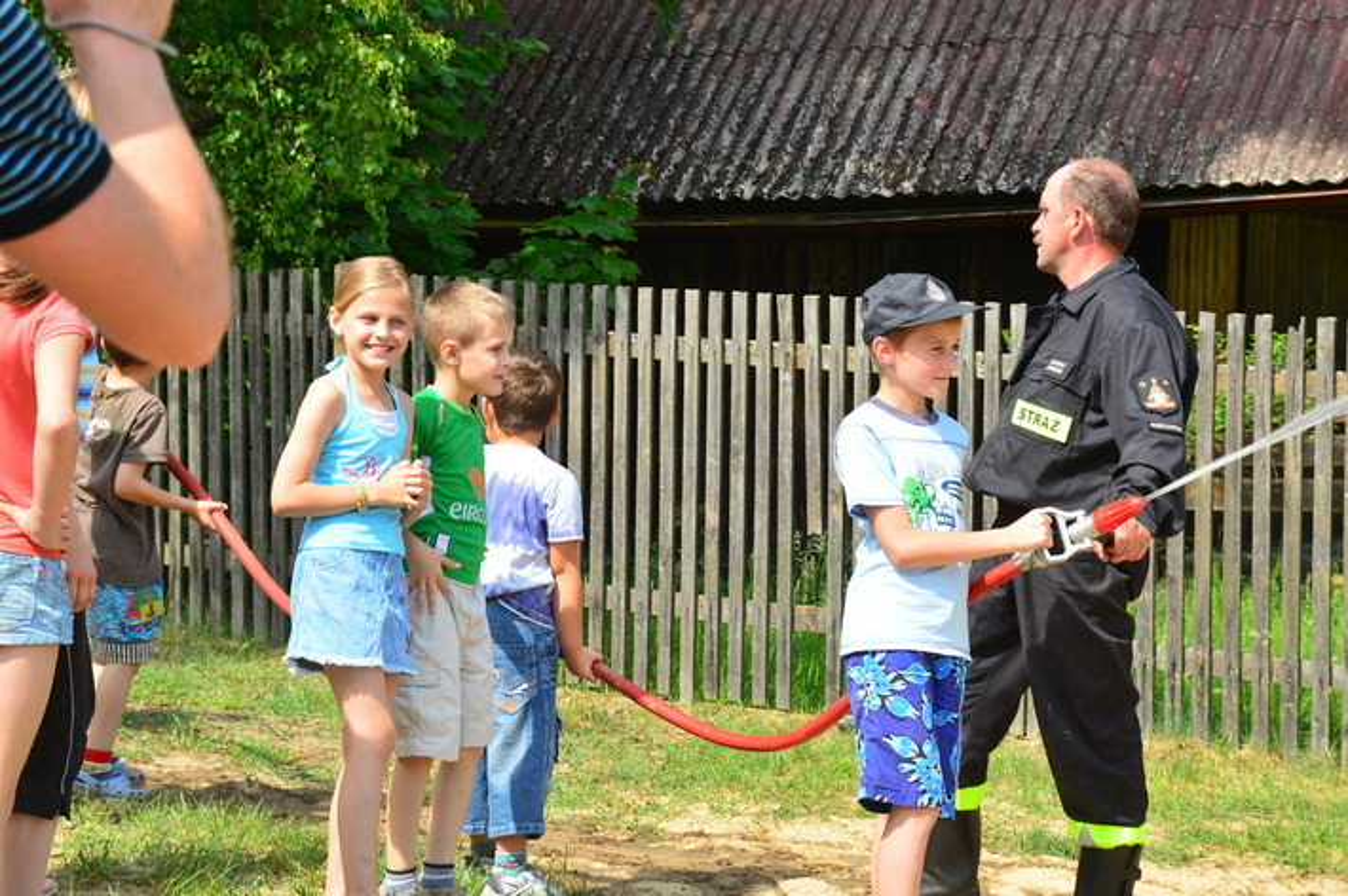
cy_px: 448
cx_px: 674
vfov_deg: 16.5
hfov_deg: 24.6
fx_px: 3086
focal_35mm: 82
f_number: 8
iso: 100
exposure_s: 1/125
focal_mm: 55
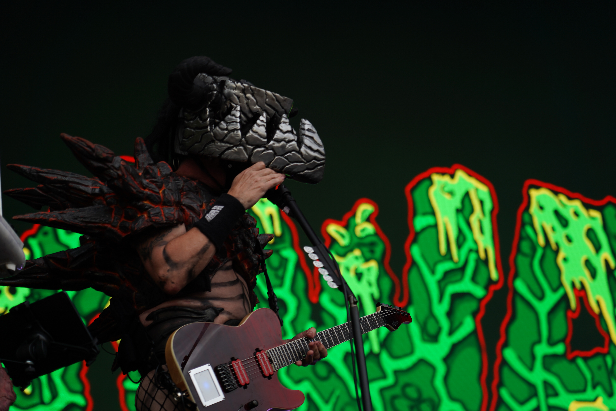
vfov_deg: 13.0
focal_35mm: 105
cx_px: 308
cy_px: 206
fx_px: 1797
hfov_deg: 19.5
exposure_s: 1/125
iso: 100
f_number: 4
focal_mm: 105
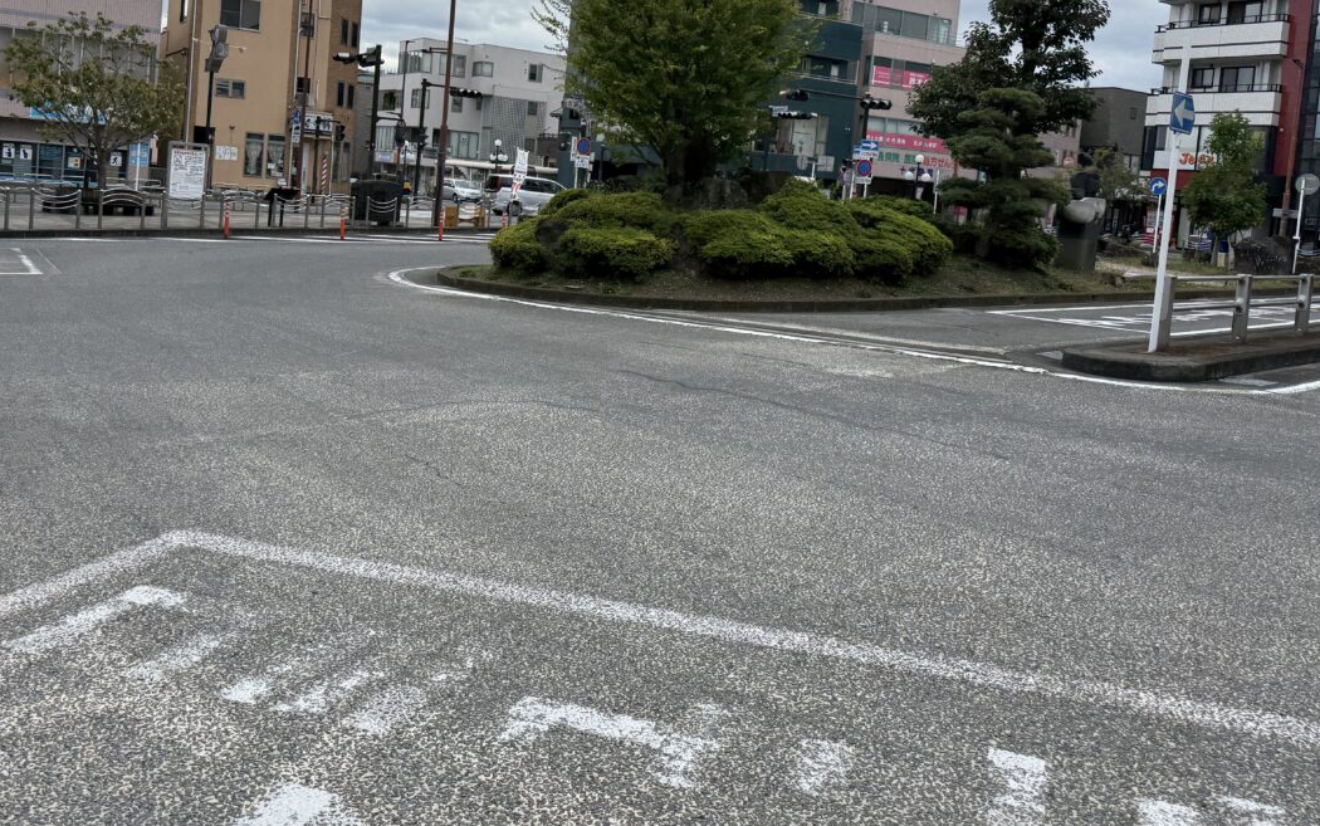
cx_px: 591
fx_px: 1116
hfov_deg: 61.1
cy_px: 241
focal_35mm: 31
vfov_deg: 39.9
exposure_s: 1/3759
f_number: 1.78
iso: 100
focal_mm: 6.76
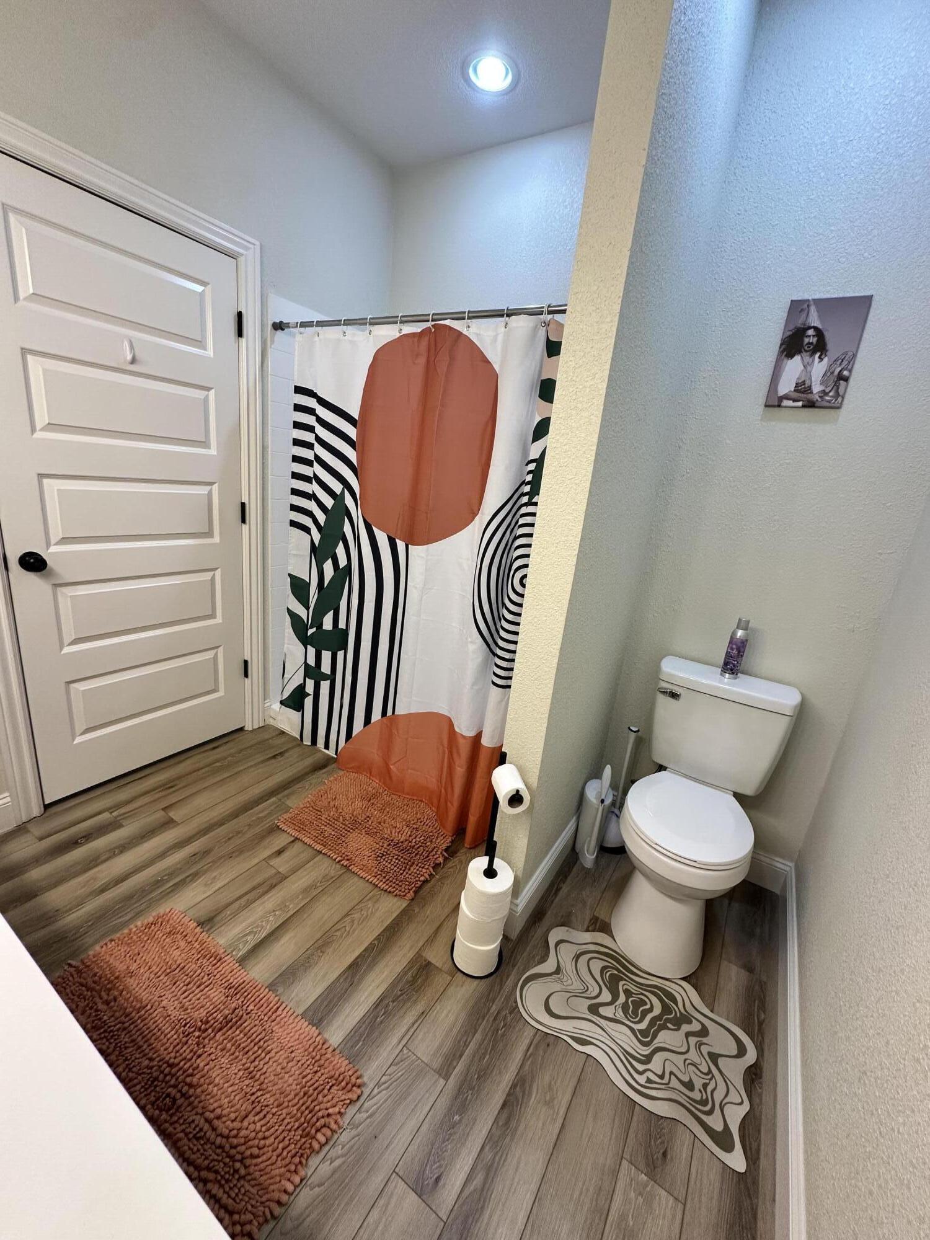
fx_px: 502
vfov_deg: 102.1
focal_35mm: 14
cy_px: 620
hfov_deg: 85.7
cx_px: 465
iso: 200
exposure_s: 1/99
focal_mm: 2.22
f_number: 2.2
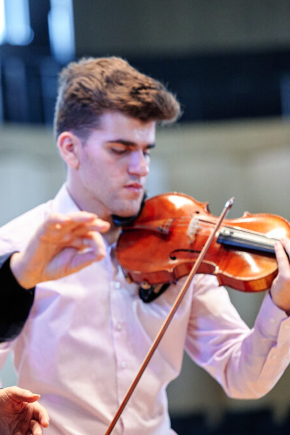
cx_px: 55
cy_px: 217
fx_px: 2741
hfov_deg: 6.0
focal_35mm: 227
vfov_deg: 9.1
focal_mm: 150
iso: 2500
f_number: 3.2
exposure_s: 1/200
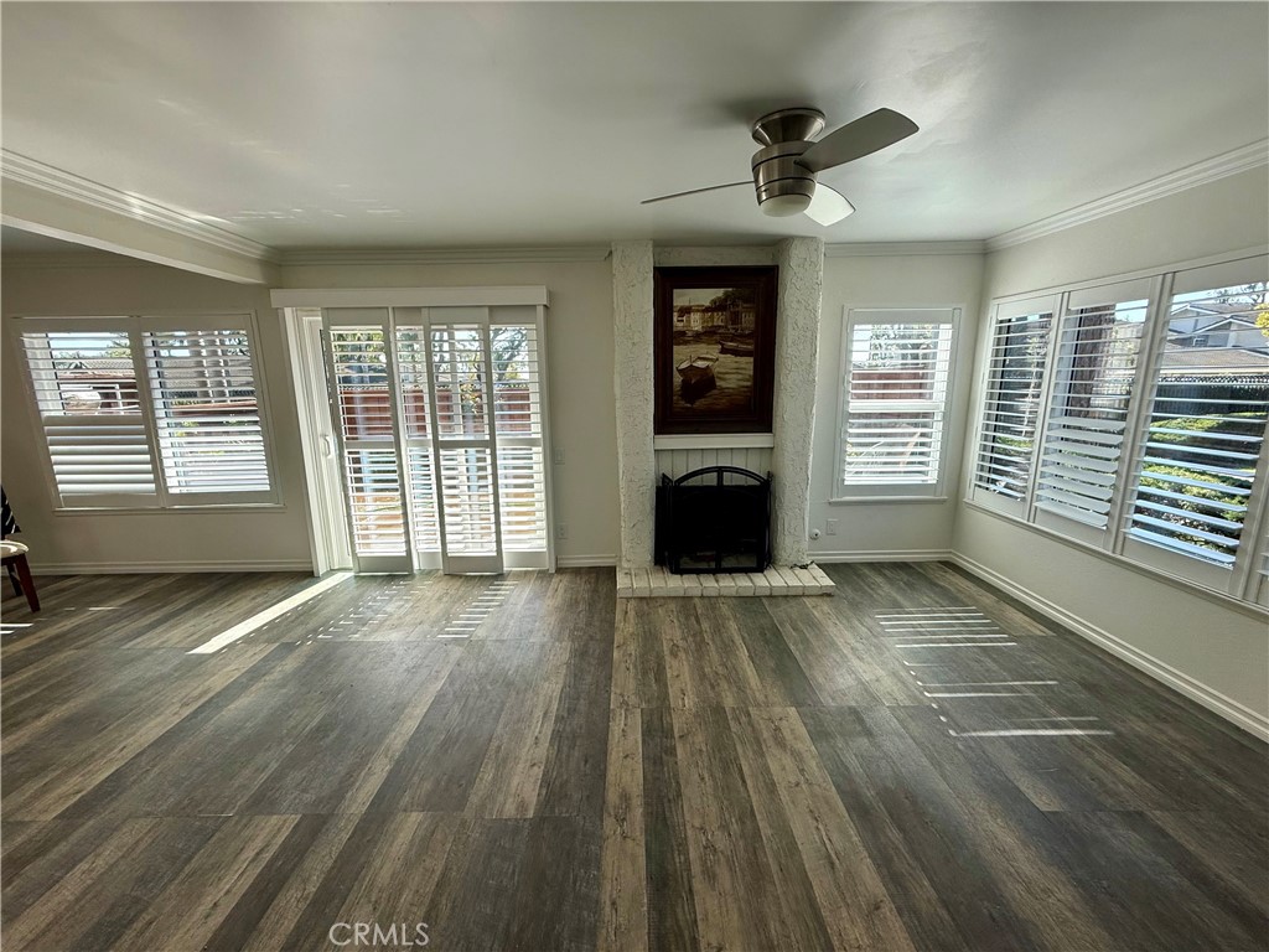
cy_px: 476
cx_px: 634
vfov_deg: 85.7
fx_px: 513
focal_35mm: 14
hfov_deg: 102.1
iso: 64
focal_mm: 2.22
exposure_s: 1/228
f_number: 2.2
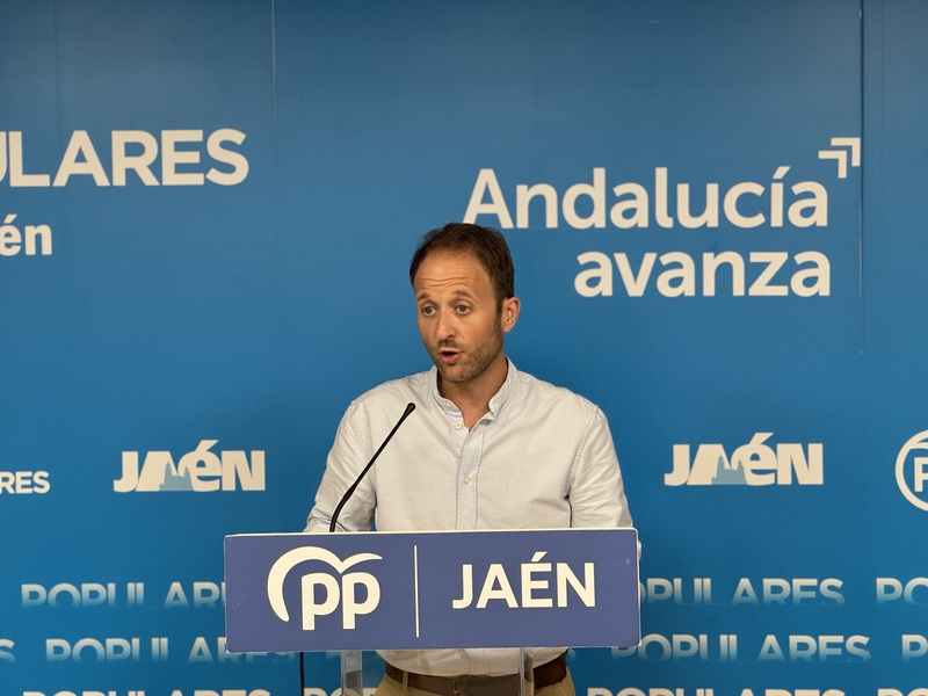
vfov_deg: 19.1
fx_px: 2064
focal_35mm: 77
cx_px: 464
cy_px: 348
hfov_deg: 25.3
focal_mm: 9
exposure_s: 1/50
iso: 250
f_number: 2.8
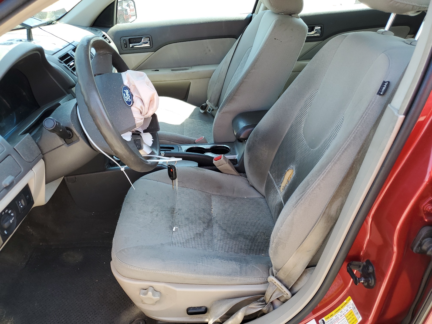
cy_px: 162
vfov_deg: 53.1
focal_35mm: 26
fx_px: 324
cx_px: 216
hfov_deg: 67.3
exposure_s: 1/244
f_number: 1.5
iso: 50
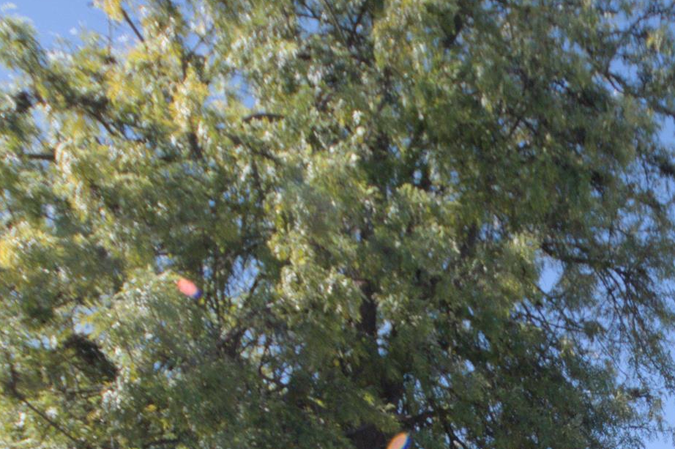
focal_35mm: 40
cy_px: 716
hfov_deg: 39.1
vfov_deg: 24.1
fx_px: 749
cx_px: 755
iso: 100
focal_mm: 8
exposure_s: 1/250
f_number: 8
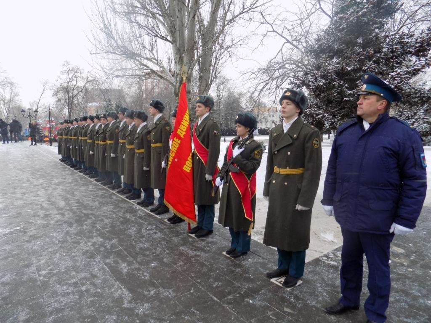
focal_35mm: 23
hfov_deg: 73.9
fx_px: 286
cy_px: 162
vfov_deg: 58.9
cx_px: 216
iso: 80
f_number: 3.1
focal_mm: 4
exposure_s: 1/100
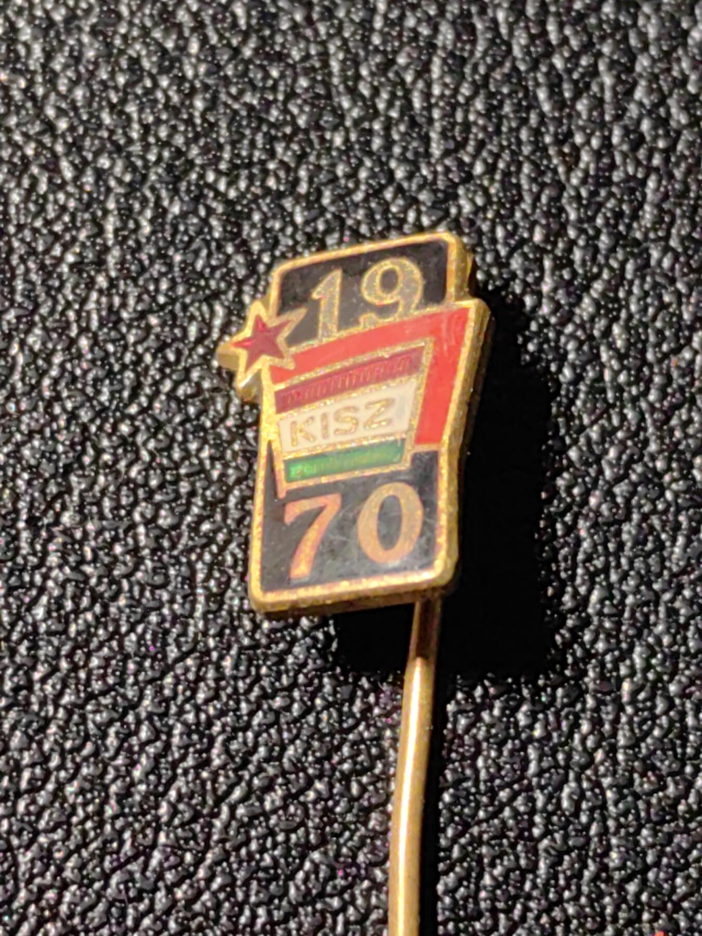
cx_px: 351
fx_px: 3164
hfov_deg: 12.7
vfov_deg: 16.8
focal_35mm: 117
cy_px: 468
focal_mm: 5.75
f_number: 2
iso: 80
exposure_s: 1/58.6
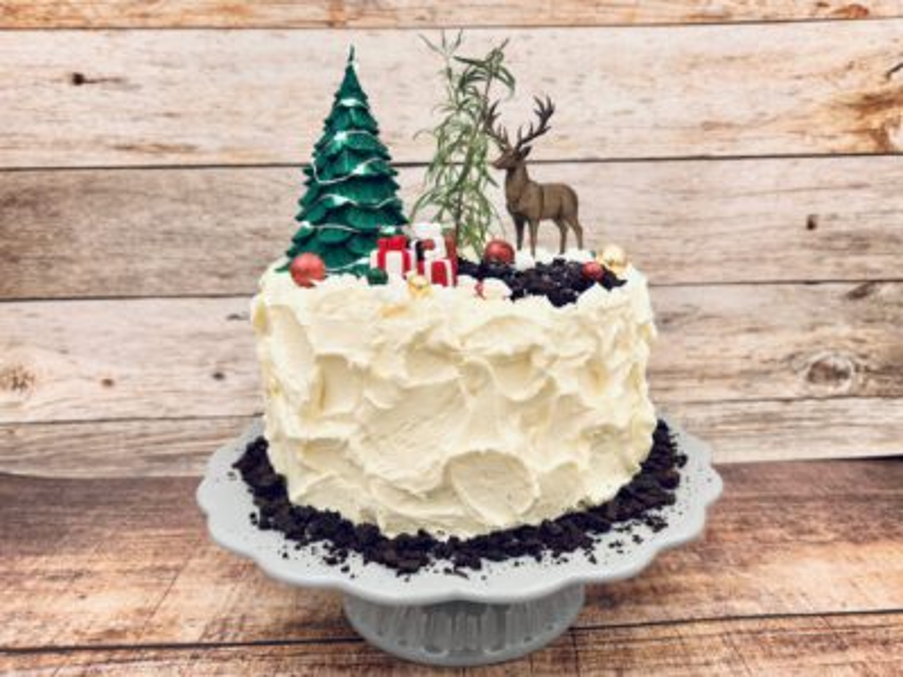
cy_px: 338
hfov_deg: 67.3
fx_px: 678
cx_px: 452
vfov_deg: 53.1
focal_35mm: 26
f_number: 1.5
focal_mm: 5.7
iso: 40
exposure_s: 1/265
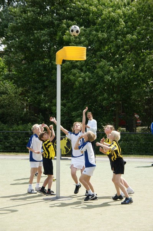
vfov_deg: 19.5
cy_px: 116
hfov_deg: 13.0
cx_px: 76
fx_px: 670
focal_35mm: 105
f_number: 7.1
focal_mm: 70
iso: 200
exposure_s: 1/400
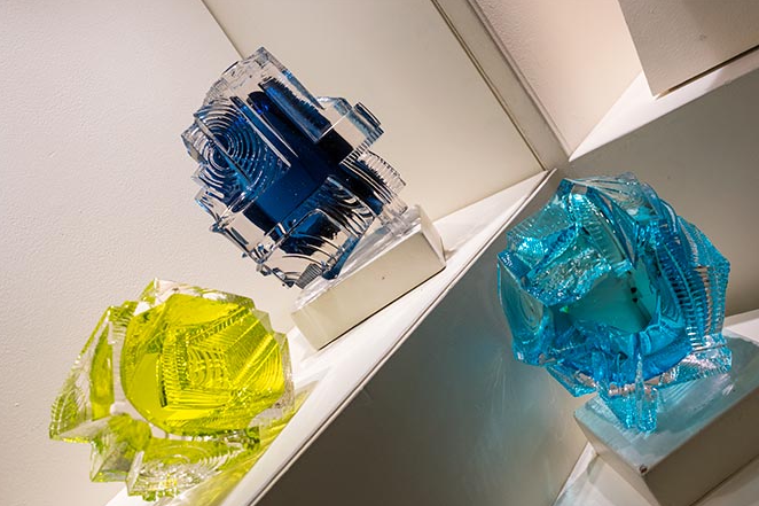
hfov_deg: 55.7
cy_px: 282
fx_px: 717
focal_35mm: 34
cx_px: 418
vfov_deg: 38.8
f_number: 6.3
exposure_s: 1/125
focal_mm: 30
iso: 800
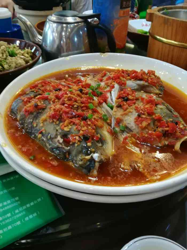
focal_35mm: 26
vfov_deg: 67.3
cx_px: 94
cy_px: 125
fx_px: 187
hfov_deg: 53.1
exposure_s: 1/25
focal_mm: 3.83
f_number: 2.2
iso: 320
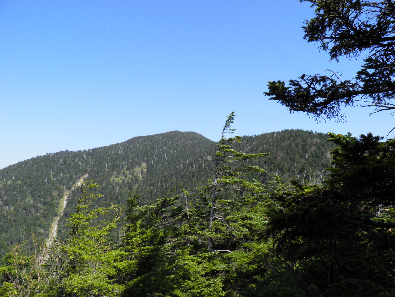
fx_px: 319
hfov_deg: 63.4
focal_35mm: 28
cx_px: 198
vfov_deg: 49.7
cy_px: 148
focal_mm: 4.9
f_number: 5.7
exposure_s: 1/200
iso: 50
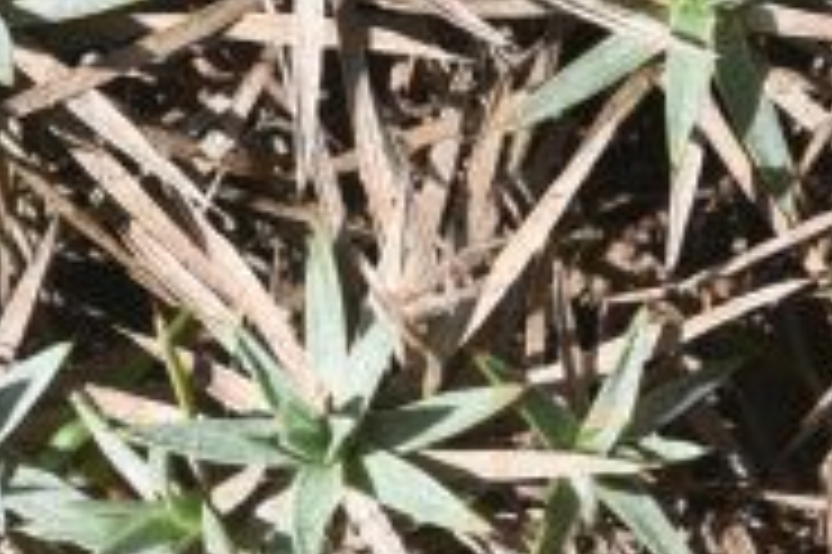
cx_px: 391
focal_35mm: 394
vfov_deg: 3.5
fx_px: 9098
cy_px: 435
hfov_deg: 5.2
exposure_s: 1/125
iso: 160
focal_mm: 56
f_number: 11
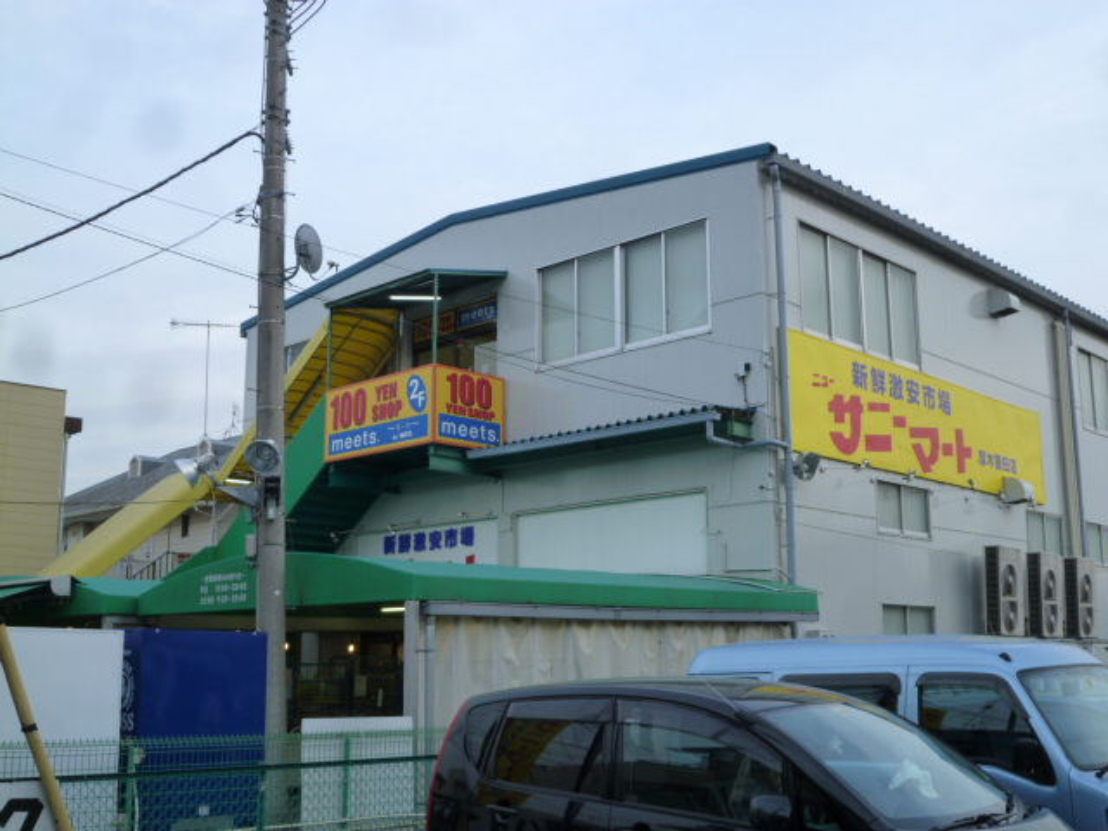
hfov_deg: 45.8
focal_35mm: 41
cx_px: 554
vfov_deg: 35.1
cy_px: 416
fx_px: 1312
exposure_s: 1/125
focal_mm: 7.2
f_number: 3.6
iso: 125
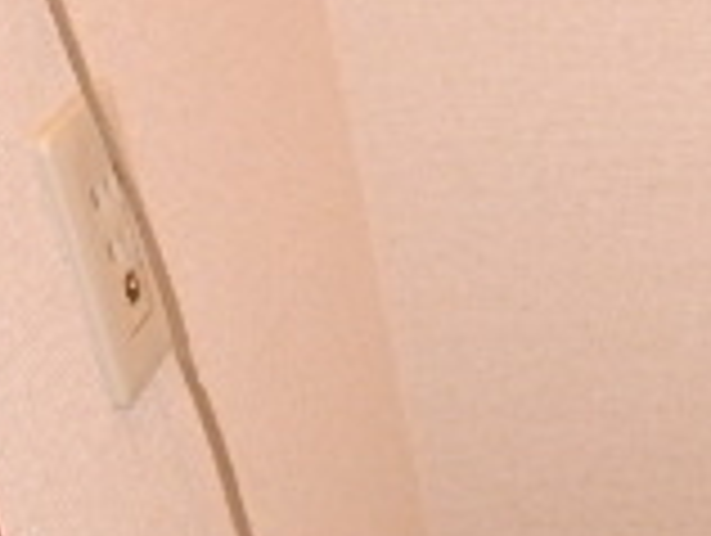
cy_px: 743
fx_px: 1749
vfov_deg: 16.3
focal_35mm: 85
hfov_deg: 20.8
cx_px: 945
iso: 400
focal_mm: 3.7
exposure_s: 1/30
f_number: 3.5
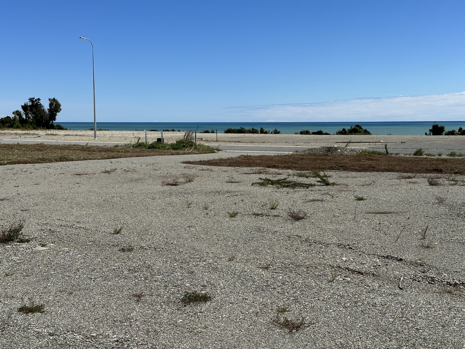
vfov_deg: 30.3
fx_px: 645
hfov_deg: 39.7
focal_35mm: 48
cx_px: 232
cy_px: 174
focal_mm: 6.86
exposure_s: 1/8197
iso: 64
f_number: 1.78
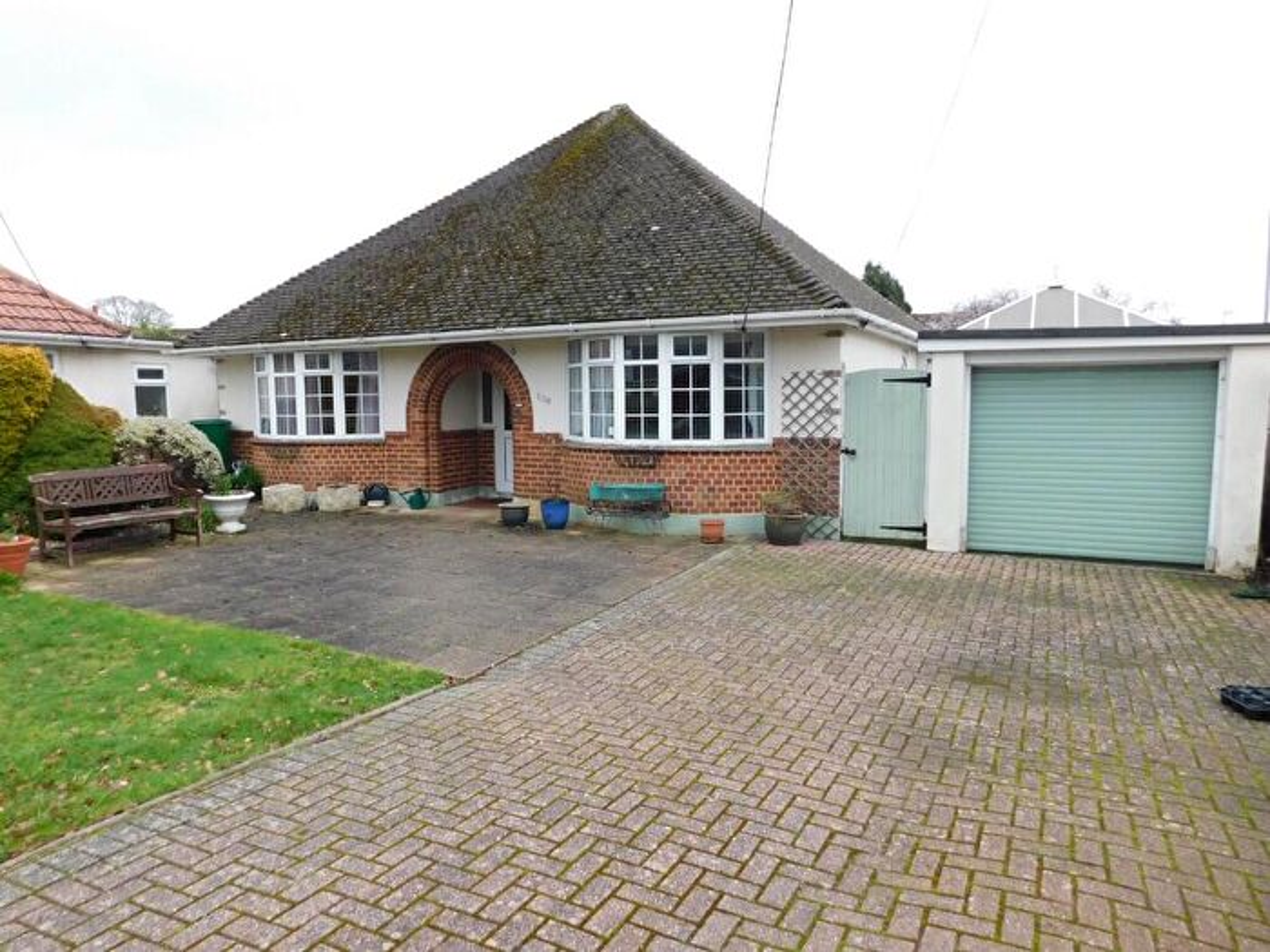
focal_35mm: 23
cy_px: 476
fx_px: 844
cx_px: 635
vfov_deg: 58.9
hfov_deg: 73.9
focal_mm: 4
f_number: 3
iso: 125
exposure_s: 1/200
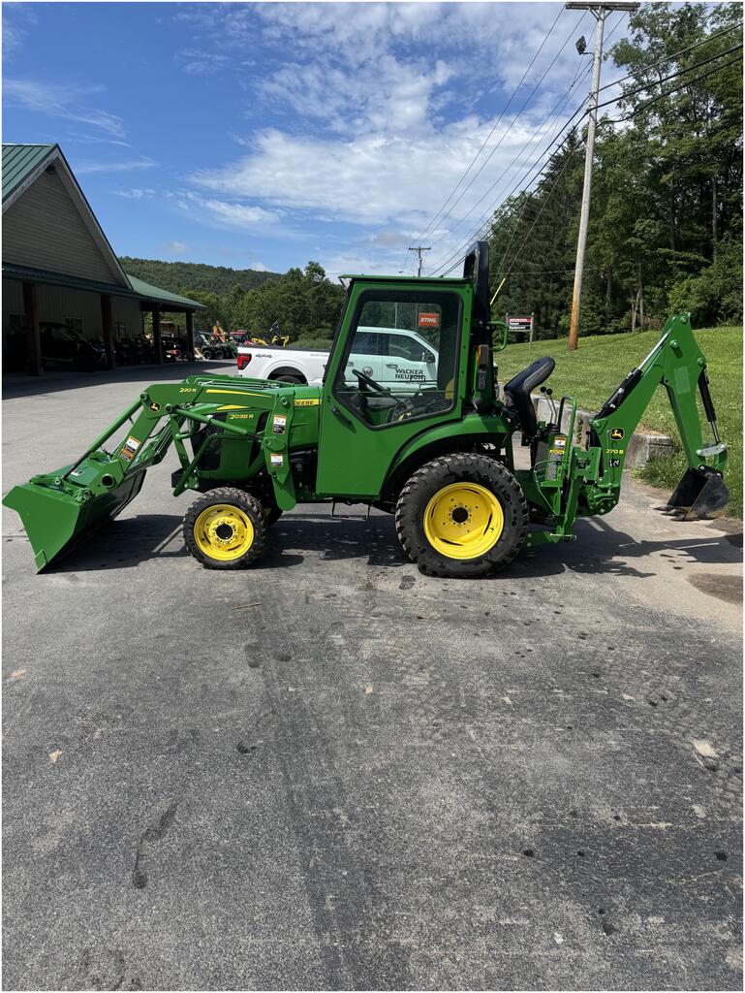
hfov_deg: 56.9
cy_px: 496
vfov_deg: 71.6
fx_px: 688
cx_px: 372
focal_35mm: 24
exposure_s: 1/4310
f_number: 1.78
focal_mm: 6.76
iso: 80
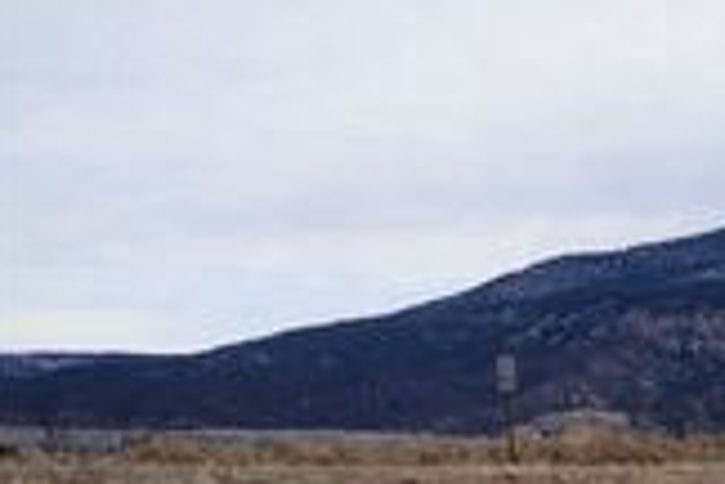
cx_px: 1105
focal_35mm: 154
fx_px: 3101
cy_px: 341
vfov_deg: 8.9
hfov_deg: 12.6
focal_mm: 50
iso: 100
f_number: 2.5
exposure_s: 1/2500
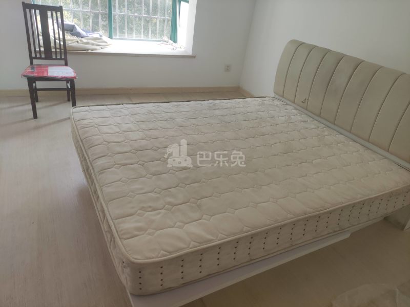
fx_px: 296
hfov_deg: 69.4
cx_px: 205
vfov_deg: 54.9
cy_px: 154
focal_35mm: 25
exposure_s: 1/100
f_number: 1.89
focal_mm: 5.43
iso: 62
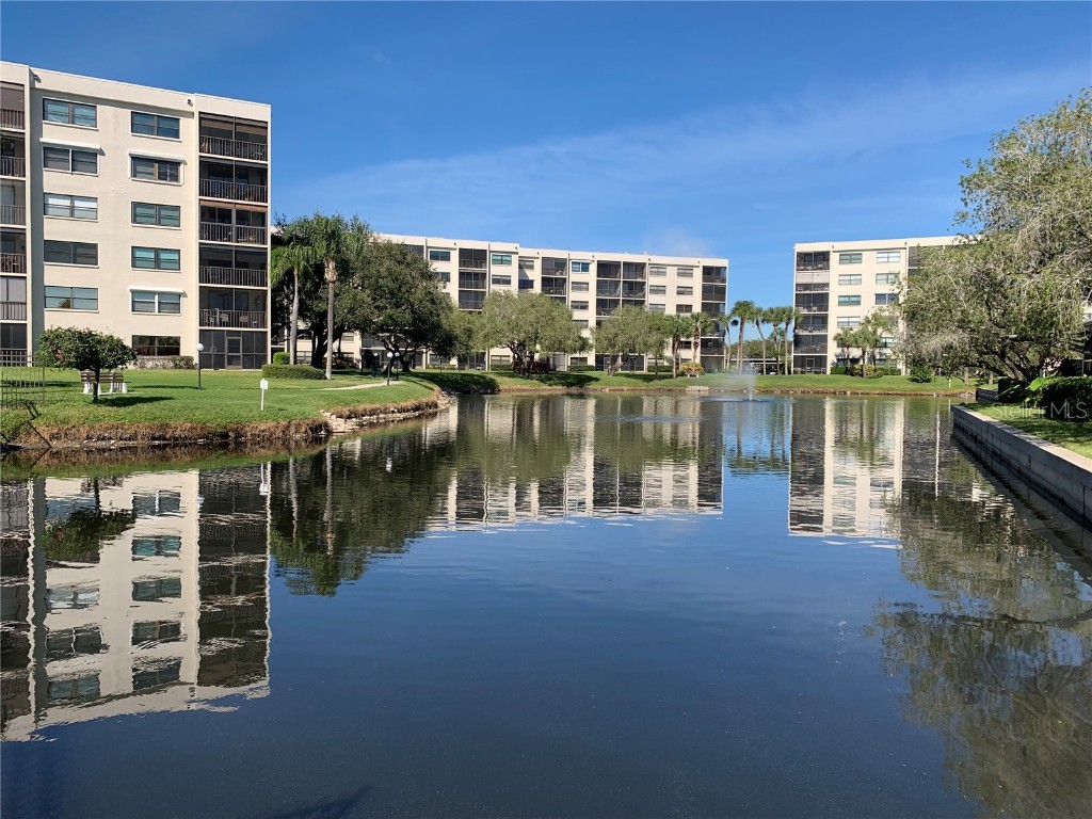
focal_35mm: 26
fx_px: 820
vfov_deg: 53.1
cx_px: 546
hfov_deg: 67.3
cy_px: 410
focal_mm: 4.25
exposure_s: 1/2208
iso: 25
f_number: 1.8
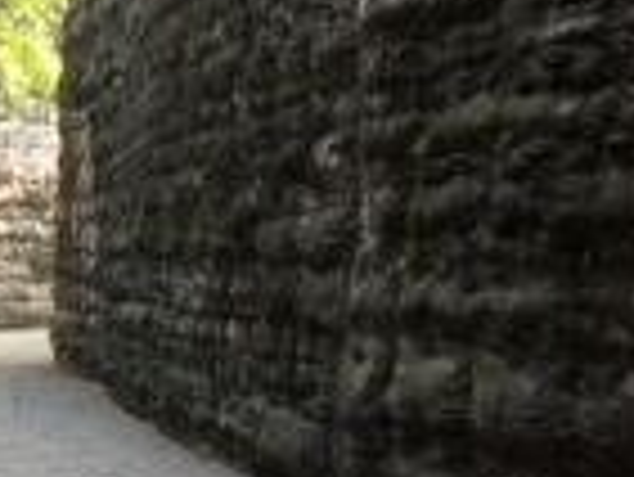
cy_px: 243
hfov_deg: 22.9
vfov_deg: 18.0
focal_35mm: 82
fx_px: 1503
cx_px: 9
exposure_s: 1/50
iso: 40
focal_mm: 4.15
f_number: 2.2
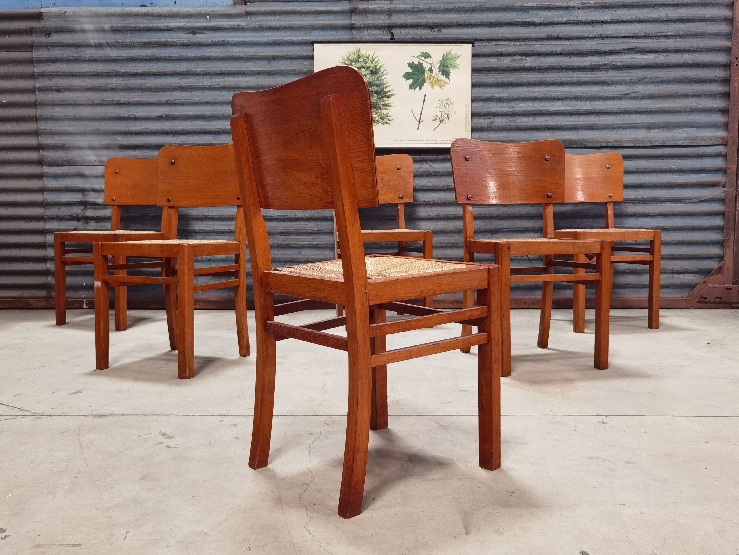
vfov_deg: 44.2
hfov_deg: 56.8
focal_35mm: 32
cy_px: 278
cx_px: 370
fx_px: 683
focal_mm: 6.71
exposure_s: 1/33.3
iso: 500
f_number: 1.9
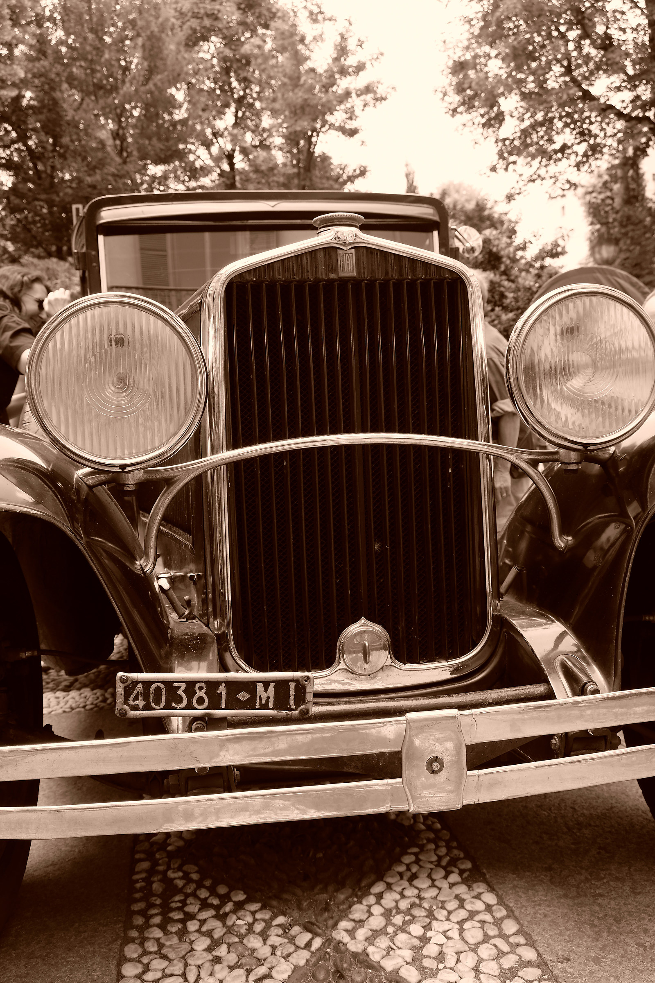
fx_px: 846
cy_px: 492
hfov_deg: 42.3
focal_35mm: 31
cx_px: 328
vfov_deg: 60.3
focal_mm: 20.5
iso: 400
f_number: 5
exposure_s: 1/140
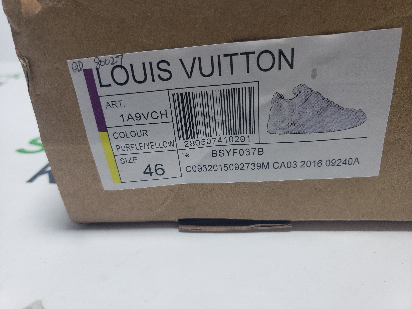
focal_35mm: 26
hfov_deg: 67.3
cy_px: 154
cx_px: 206
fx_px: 309
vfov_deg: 53.1
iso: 50
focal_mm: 4.3
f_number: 1.5
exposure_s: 1/322
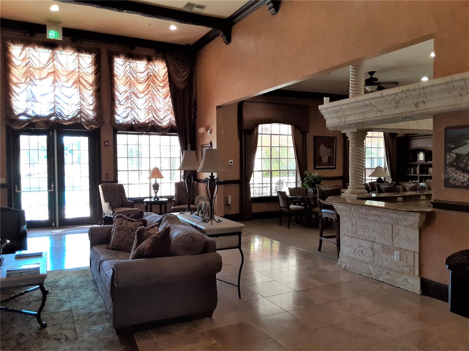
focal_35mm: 27
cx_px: 234
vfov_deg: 51.4
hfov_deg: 65.3
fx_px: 366
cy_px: 176
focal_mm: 2.91
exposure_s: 1/60
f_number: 1.9
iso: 80
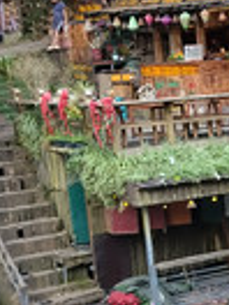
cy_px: 196
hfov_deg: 12.4
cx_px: 397
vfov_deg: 17.8
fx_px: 970
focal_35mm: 110
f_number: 1.8
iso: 64
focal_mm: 4.22
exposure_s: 1/33.3
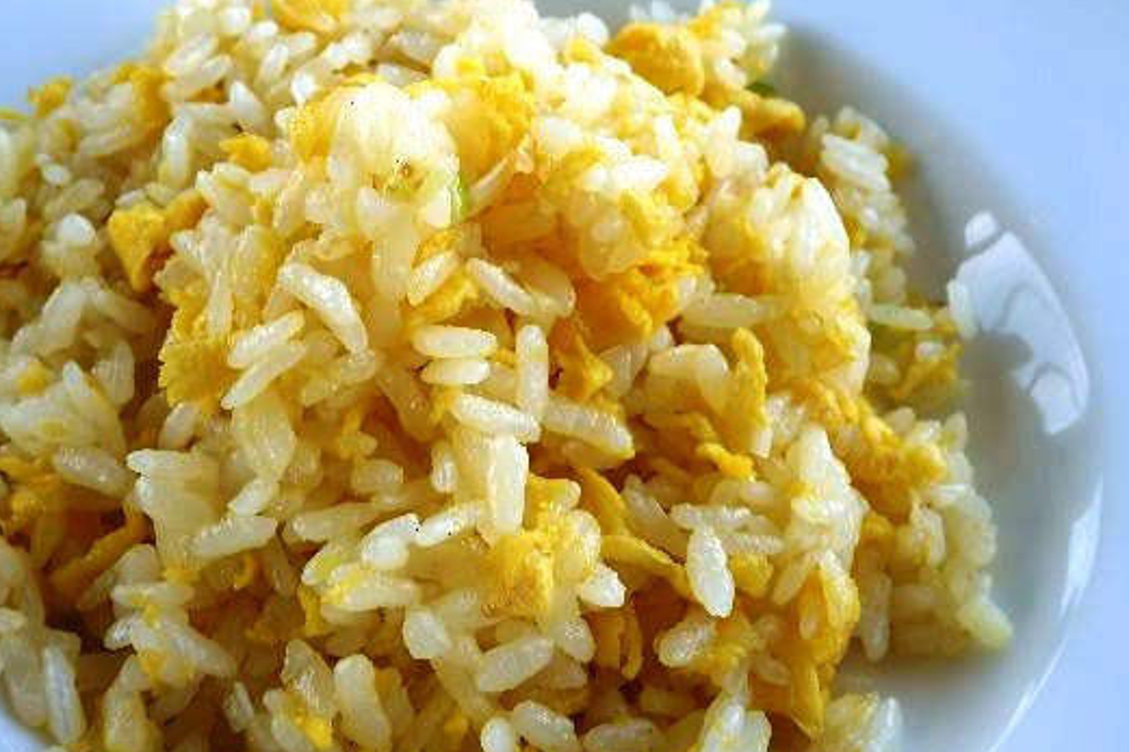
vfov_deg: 27.0
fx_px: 1567
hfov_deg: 39.6
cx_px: 571
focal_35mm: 50
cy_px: 379
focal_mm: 8.4
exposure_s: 1/40
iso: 100
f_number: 4.5
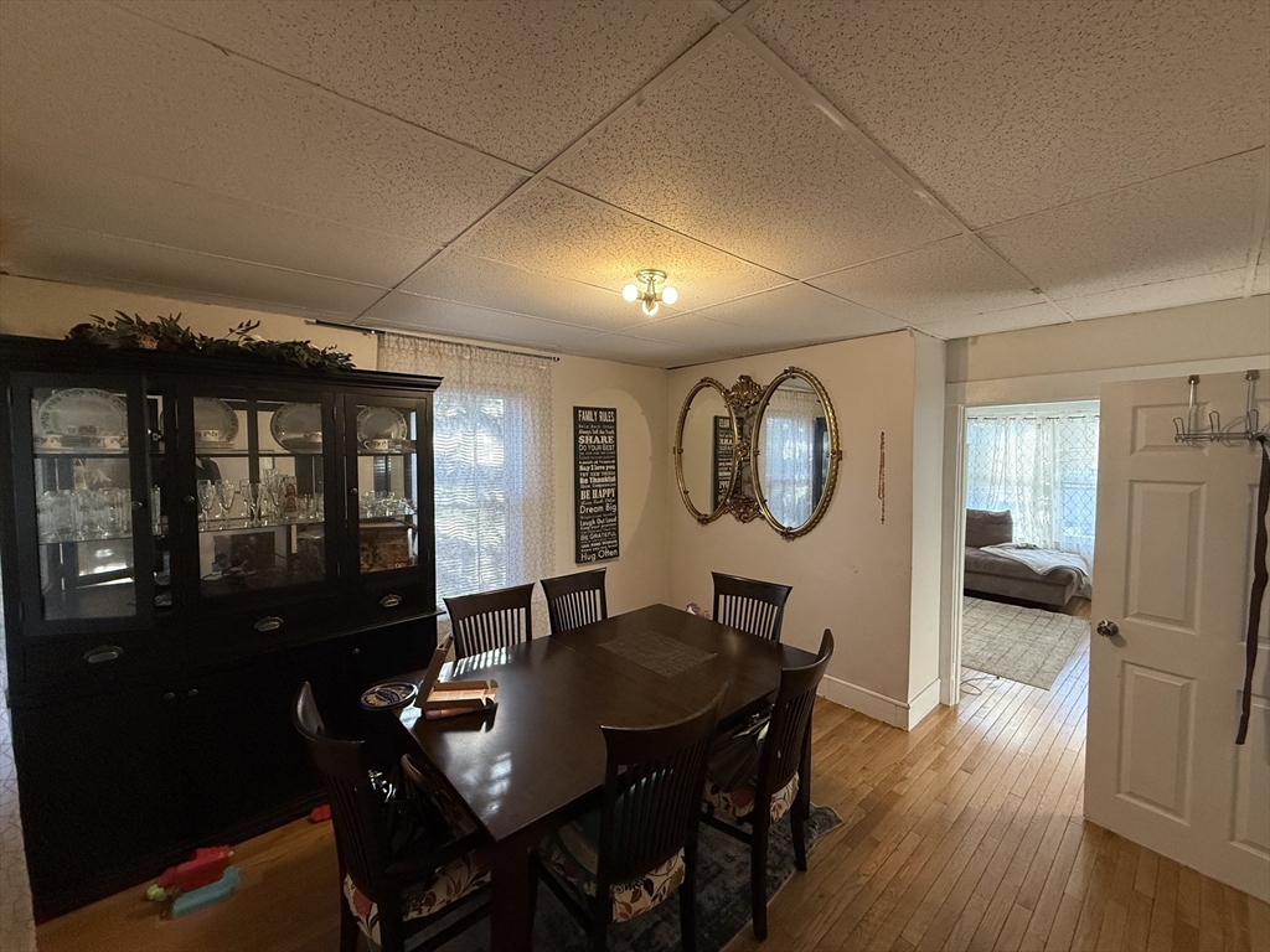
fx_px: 514
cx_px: 635
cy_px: 476
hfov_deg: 102.1
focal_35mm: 14
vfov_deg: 85.7
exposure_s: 1/120
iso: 320
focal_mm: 2.22
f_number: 2.2
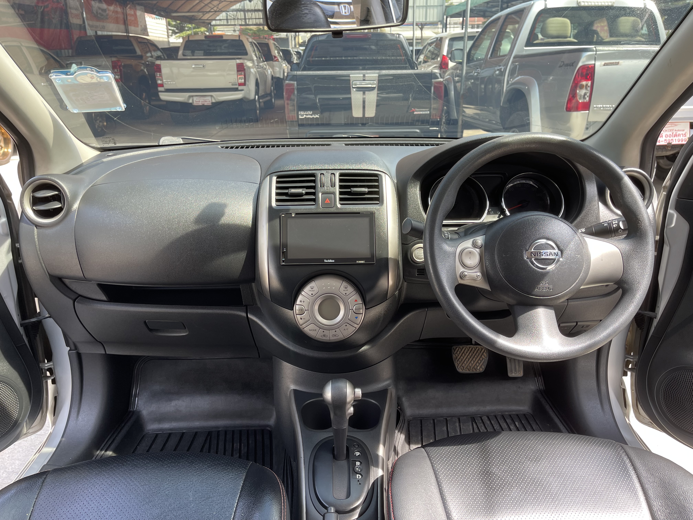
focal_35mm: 25
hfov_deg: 69.4
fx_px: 500
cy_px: 260
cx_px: 346
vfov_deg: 54.9
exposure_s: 1/121
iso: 40
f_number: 1.6
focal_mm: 5.1
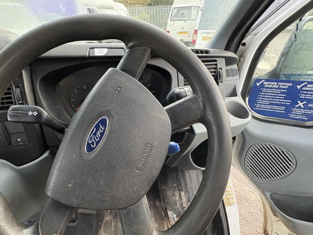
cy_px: 127
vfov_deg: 74.6
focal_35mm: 17
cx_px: 137
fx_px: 154
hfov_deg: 90.6
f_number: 2.2
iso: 200
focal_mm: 2.22
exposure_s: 1/60
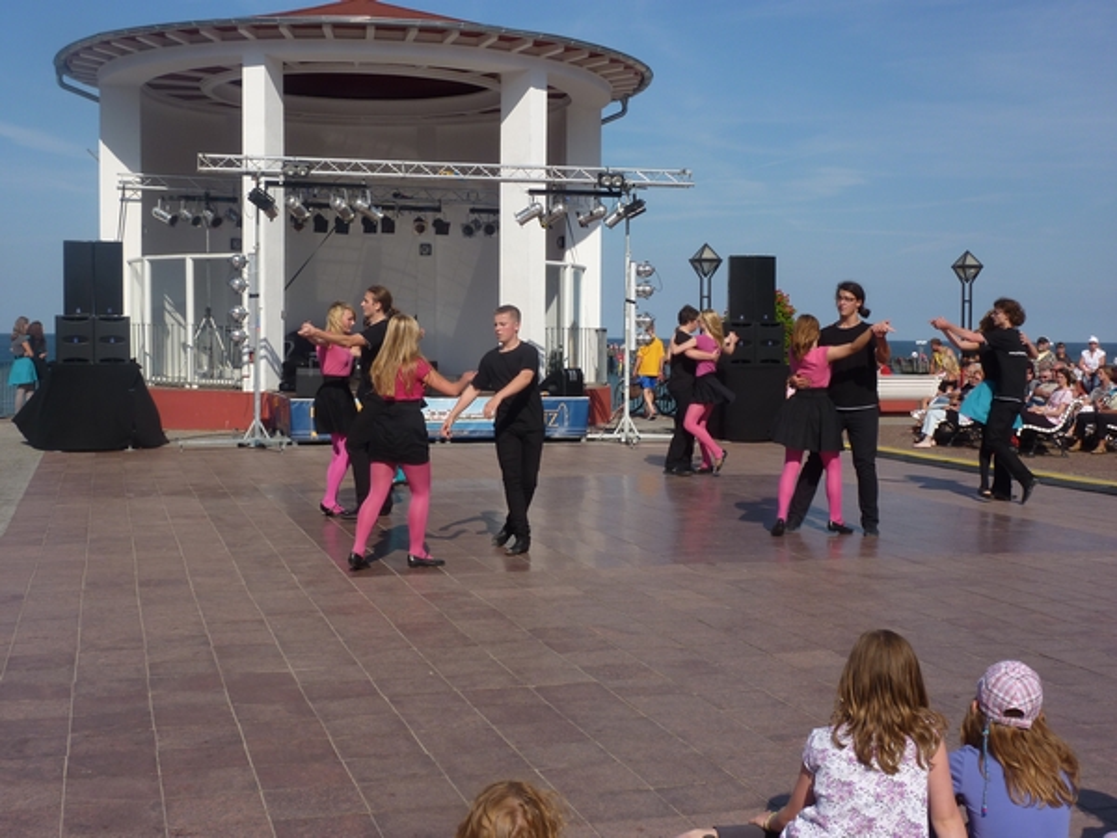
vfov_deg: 30.3
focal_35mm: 48
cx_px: 558
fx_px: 1549
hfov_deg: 39.7
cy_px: 419
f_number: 5.6
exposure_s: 1/500
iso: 80
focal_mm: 7.9
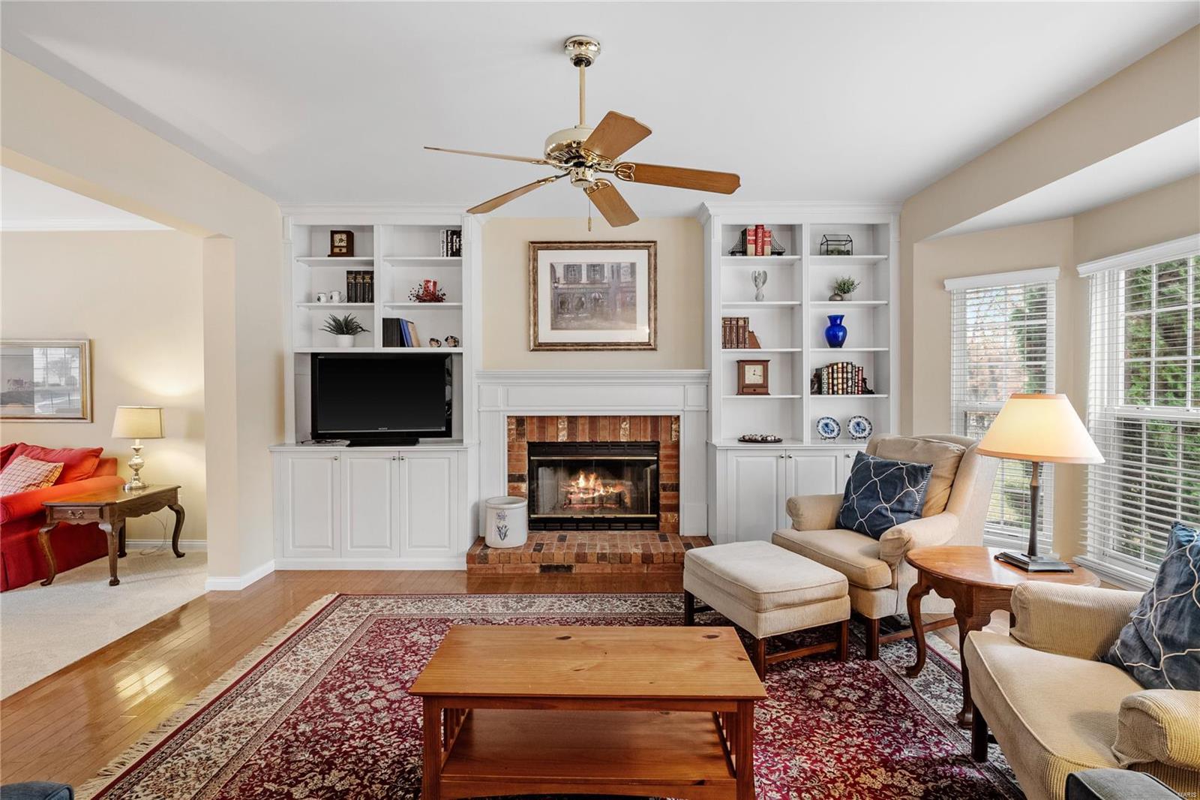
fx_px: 533
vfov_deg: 73.7
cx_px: 600
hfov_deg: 96.7
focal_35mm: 16
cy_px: 400
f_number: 6.3
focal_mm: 8
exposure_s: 1/3
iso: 400
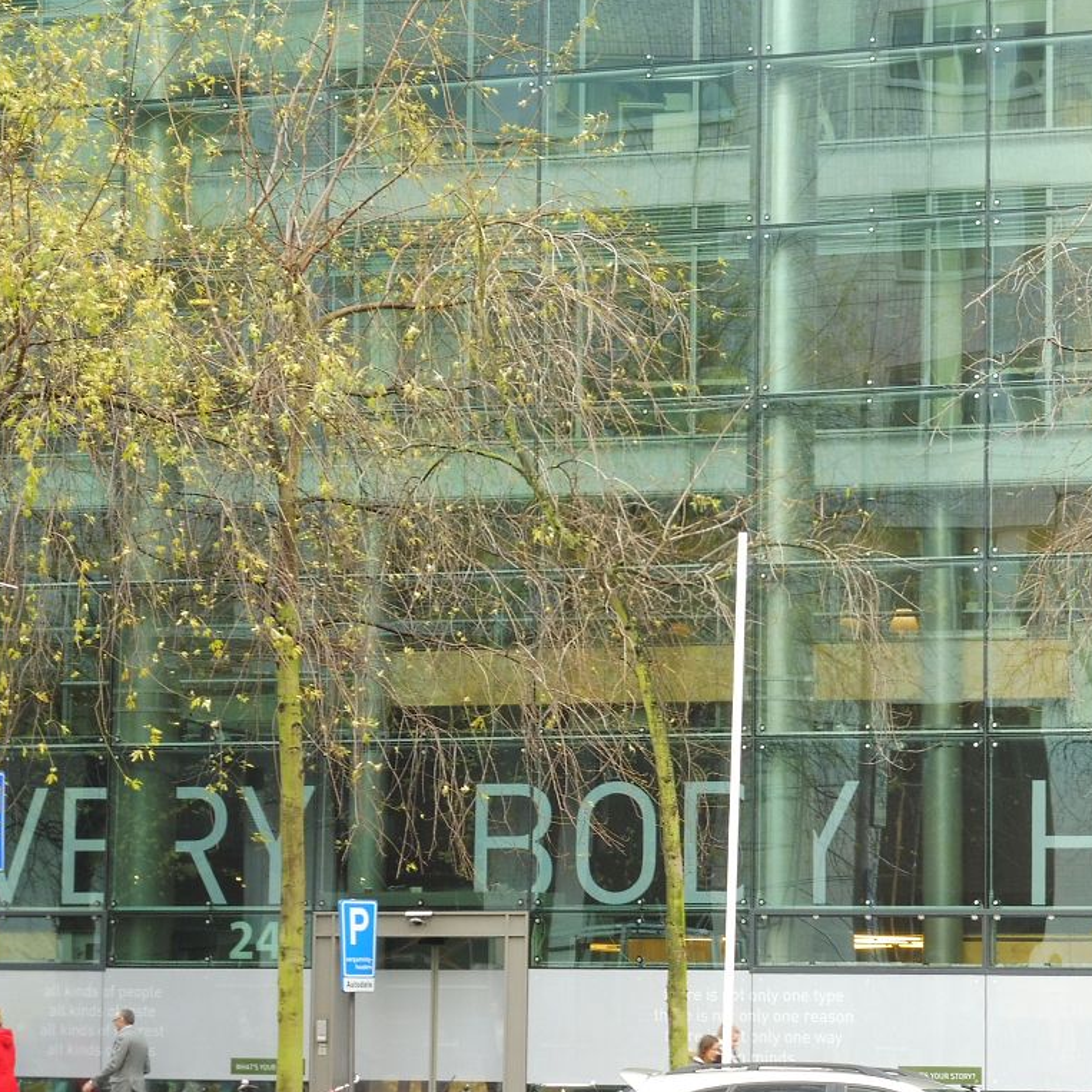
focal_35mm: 121
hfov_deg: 14.4
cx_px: 673
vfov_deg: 14.4
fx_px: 4319
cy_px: 545
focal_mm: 18.2
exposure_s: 1/60
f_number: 5.3
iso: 200
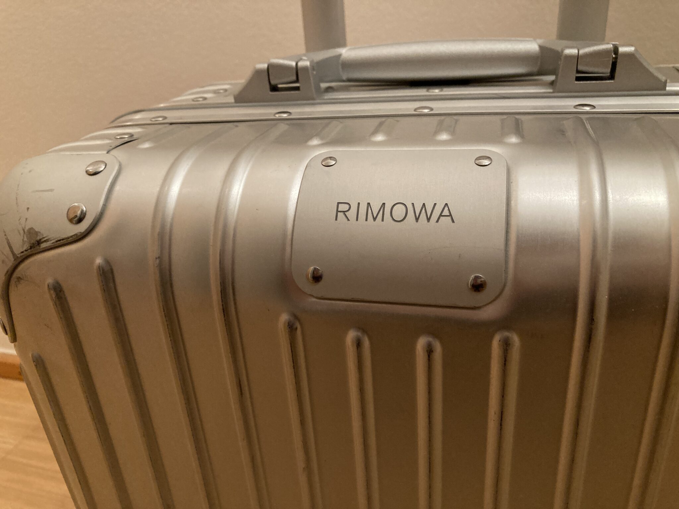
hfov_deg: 63.4
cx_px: 340
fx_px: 549
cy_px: 254
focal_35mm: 28
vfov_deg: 49.7
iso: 250
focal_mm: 3.99
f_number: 1.8
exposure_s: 1/33
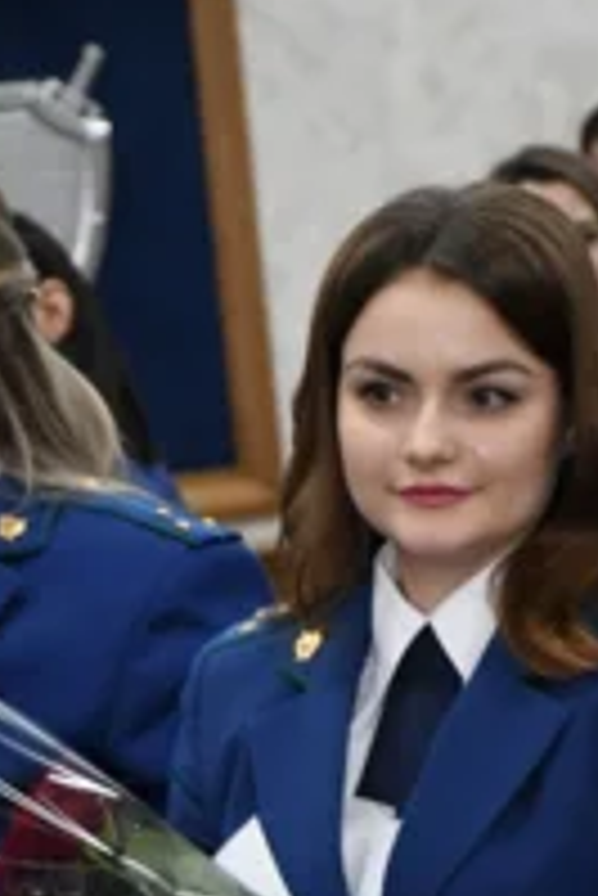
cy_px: 729
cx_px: 245
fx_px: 7088
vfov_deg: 7.2
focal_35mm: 285
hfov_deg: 4.8
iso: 2500
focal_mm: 95
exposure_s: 1/160
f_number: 5.6
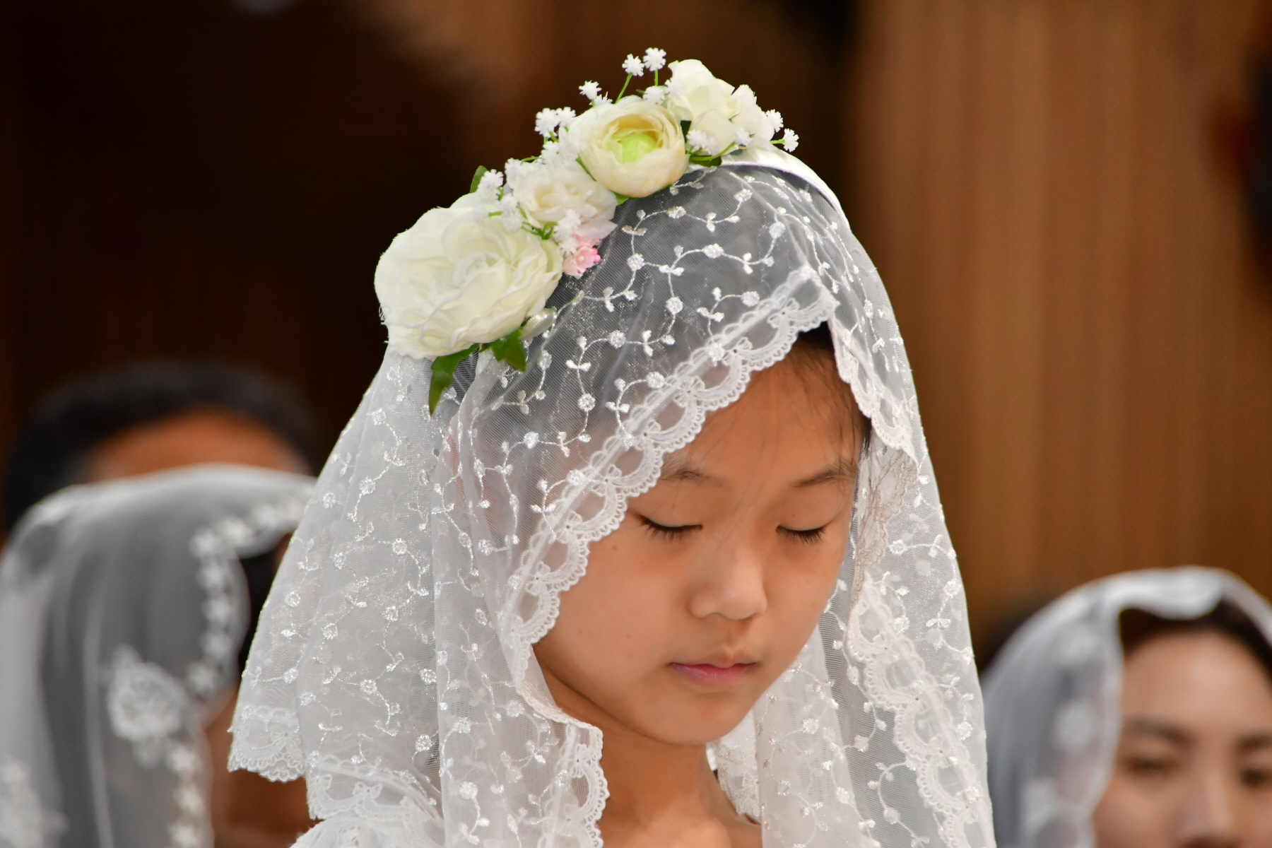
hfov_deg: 5.1
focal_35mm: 405
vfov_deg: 3.4
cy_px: 424
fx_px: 14309
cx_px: 636
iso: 2000
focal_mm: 270
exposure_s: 1/125
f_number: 6.3
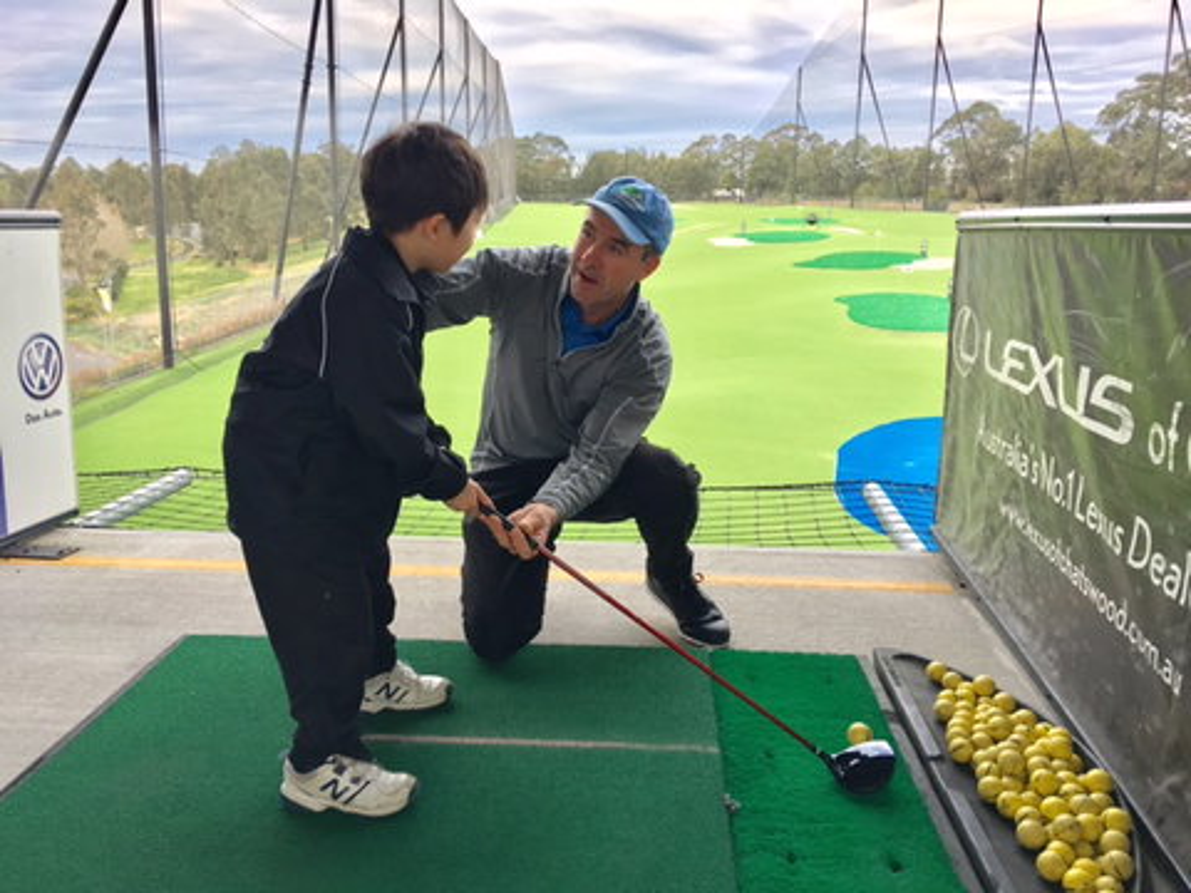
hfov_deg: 61.7
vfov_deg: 48.2
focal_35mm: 29
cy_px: 446
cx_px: 596
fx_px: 998
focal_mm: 4.15
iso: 32
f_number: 2.2
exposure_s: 1/100
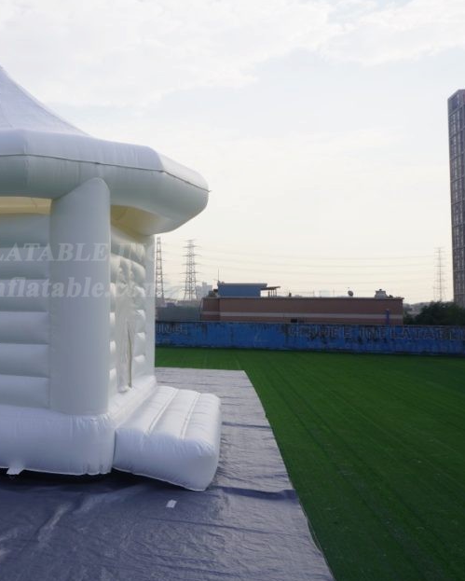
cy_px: 270
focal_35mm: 37
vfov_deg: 49.0
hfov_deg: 36.2
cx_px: 1
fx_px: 636
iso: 100
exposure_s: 1/160
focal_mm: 16
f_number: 10
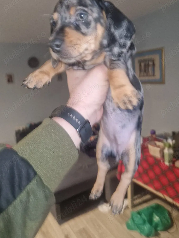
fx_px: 179
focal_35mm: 26
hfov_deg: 53.1
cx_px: 90
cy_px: 108
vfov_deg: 67.1
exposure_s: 1/17
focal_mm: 5.4
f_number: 1.8
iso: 266
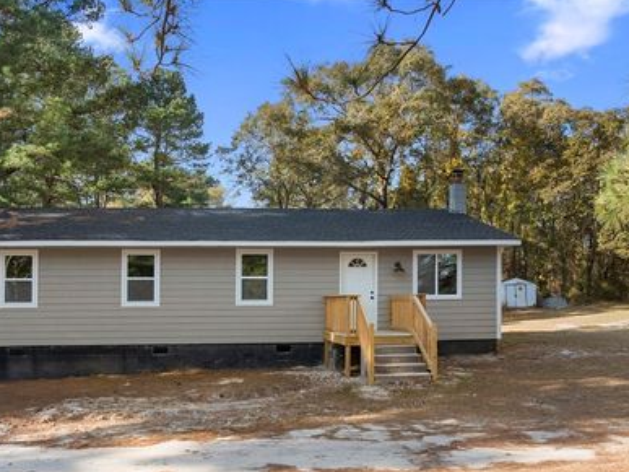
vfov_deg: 45.0
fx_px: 563
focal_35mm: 31
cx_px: 234
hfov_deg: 57.6
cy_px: 298
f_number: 2.8
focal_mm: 12.29
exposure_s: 1/1000
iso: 200
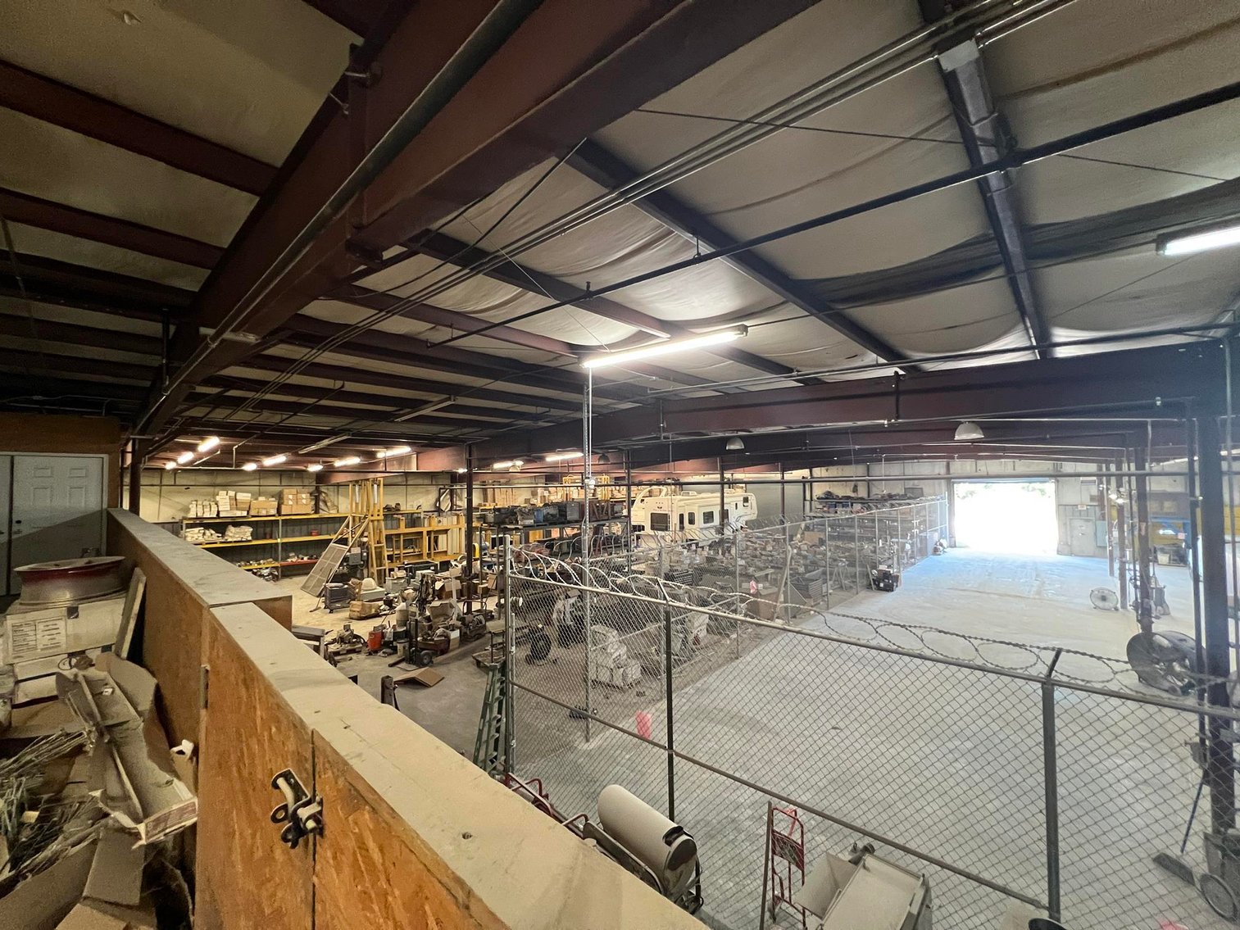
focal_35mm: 13
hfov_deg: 106.2
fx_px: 466
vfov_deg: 89.9
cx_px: 620
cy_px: 465
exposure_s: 1/60
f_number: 1.8
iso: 500
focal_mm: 1.57
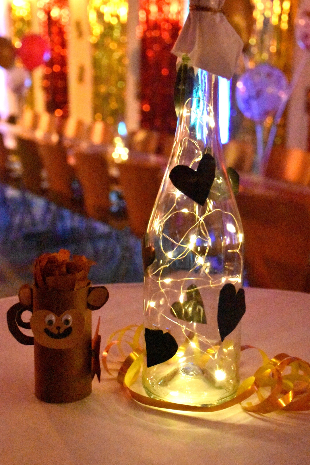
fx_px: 678
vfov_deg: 37.9
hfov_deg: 25.8
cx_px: 155
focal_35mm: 52
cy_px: 232
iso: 25600
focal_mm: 35
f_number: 5.6
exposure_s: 1/125
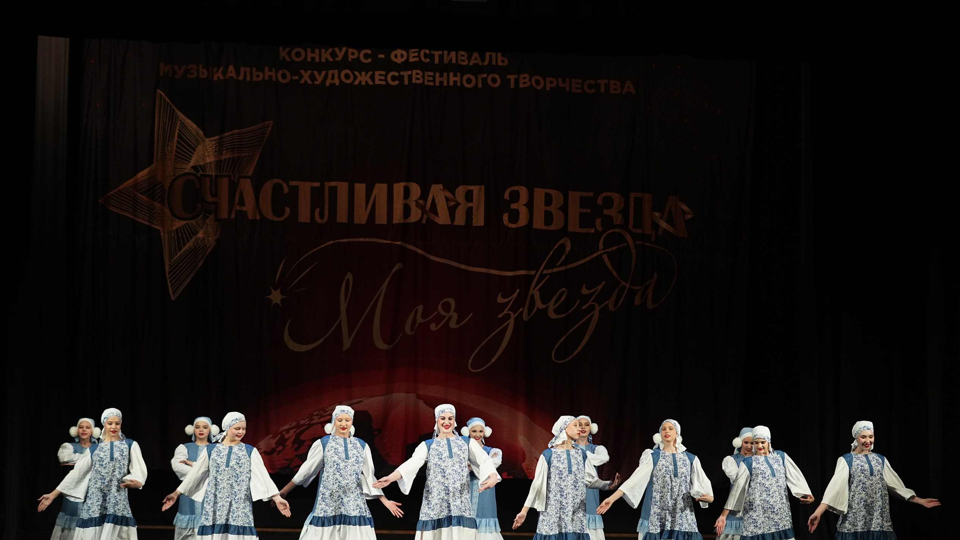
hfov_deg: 24.2
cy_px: 308
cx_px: 479
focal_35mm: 88
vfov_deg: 13.7
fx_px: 2240
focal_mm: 83
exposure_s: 1/400
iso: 2500
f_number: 2.8
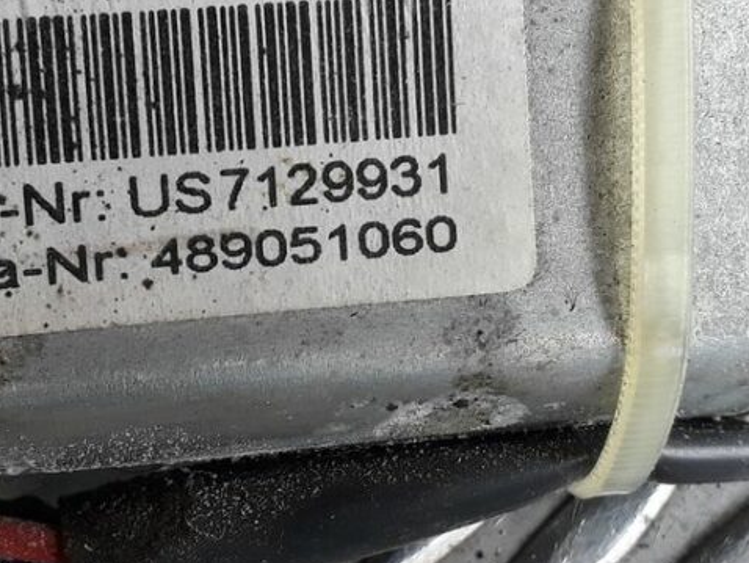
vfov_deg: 18.7
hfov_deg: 24.6
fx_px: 1710
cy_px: 216
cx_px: 241
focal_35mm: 79
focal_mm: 3.6
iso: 80
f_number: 1.9
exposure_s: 1/33
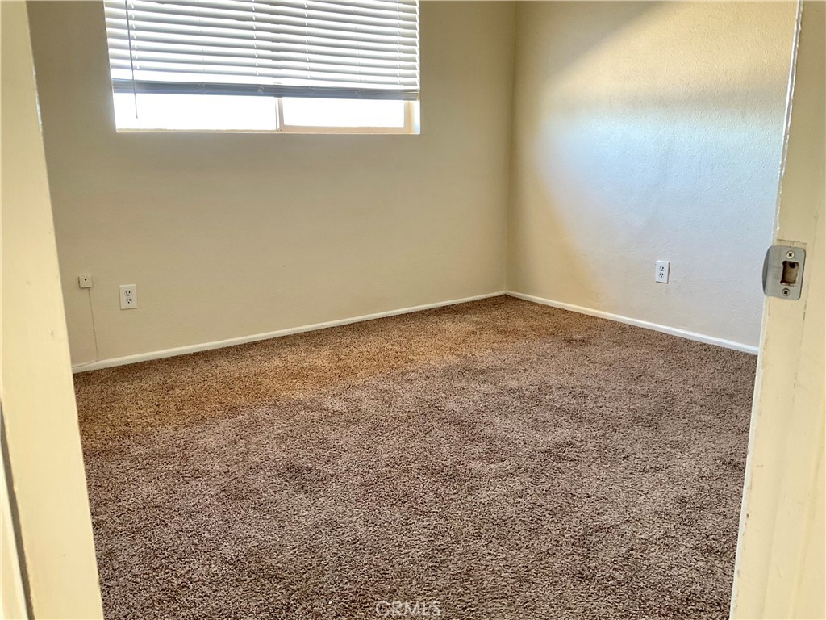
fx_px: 692
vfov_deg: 48.2
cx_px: 413
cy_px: 310
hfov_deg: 61.7
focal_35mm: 29
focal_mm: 3
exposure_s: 1/60
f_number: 1.8
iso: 64
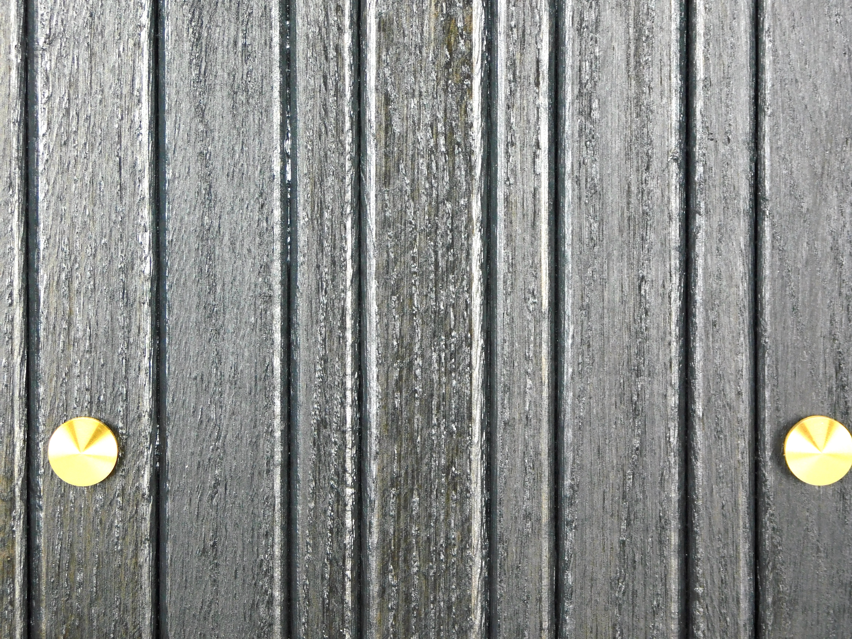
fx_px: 4184
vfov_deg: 8.7
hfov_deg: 11.6
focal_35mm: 170
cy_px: 320
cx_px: 426
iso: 160
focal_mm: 30.1
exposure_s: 1/30
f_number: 5.3
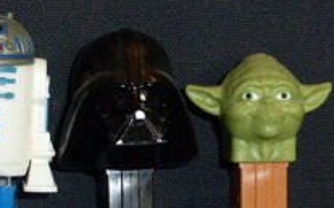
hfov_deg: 18.3
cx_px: 60
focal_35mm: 113
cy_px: 242
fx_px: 1028
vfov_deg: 11.4
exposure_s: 1/60
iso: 640
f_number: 4.1
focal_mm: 7.9
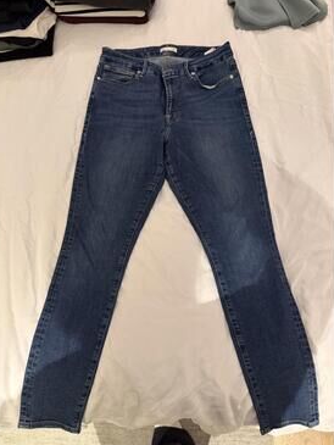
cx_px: 161
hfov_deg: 54.9
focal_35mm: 25
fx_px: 321
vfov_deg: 69.4
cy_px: 228
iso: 500
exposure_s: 1/60
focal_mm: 6.76
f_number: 1.78
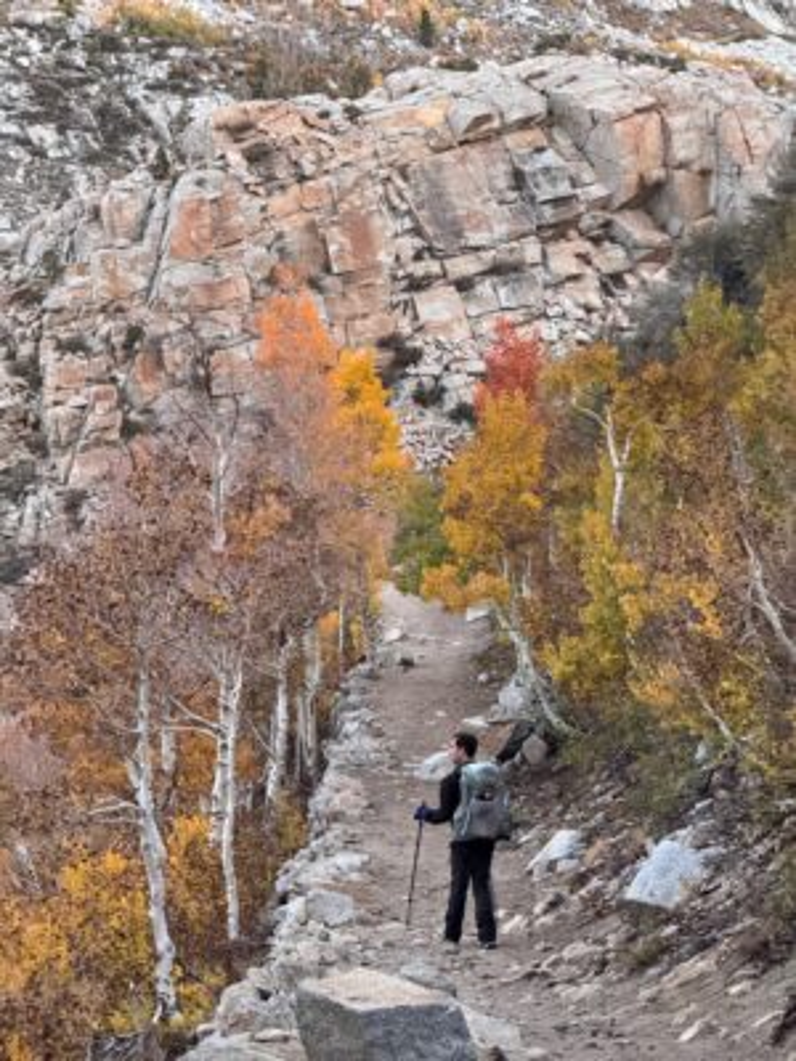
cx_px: 398
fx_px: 3679
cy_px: 530
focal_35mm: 120
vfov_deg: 16.4
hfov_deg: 12.3
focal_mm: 15.66
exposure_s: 1/60
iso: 500
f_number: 2.8
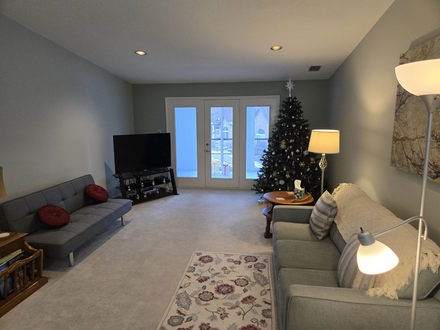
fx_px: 292
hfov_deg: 73.9
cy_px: 165
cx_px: 220
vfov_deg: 58.9
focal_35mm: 23
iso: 200
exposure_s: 1/120
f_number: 1.8
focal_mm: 5.4
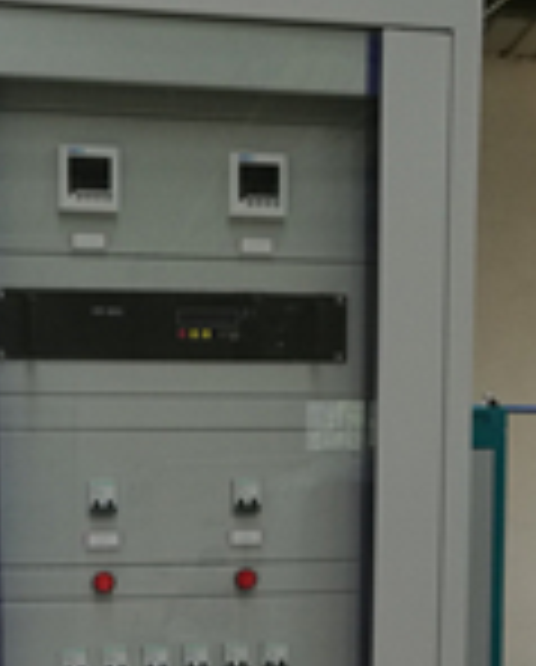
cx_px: 122
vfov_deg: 24.8
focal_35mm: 71
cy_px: 745
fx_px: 1404
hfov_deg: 21.4
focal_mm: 4.04
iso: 50
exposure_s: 1/145
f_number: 2
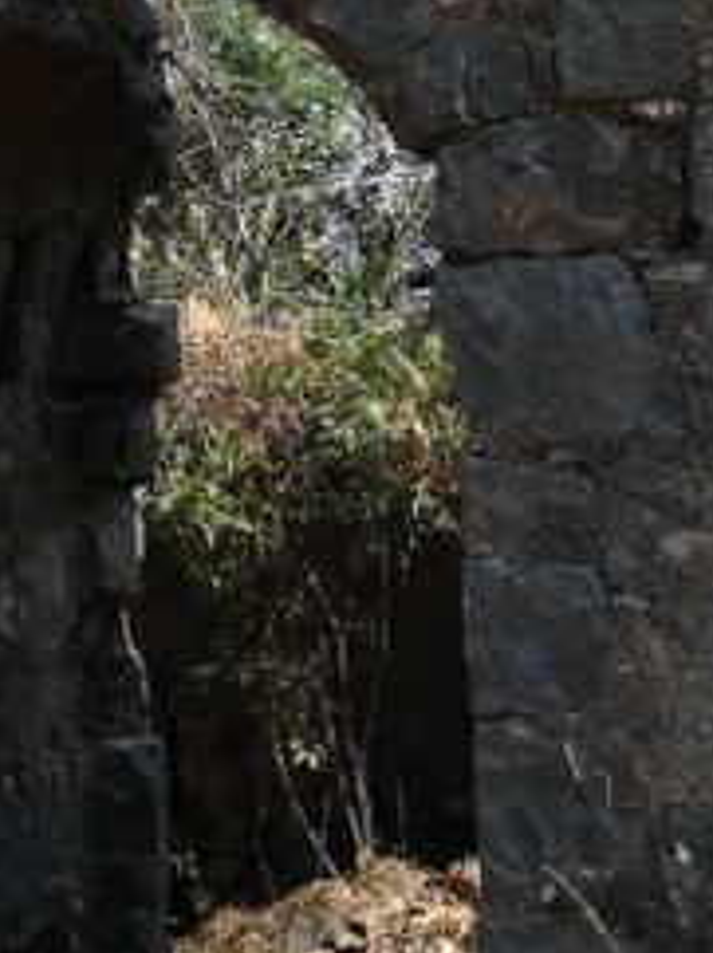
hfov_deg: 16.8
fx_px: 2366
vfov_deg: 22.4
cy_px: 146
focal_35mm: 86
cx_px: 35
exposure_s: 1/330
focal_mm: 3.81
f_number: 2.2
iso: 50
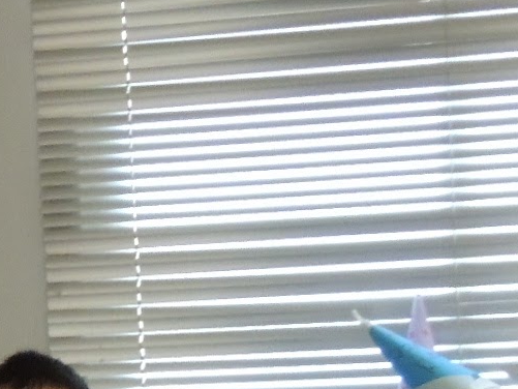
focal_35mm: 195
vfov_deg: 7.5
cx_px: -277
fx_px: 2919
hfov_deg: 9.8
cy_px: 498
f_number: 3.4
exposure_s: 1/60
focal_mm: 7.6
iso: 560
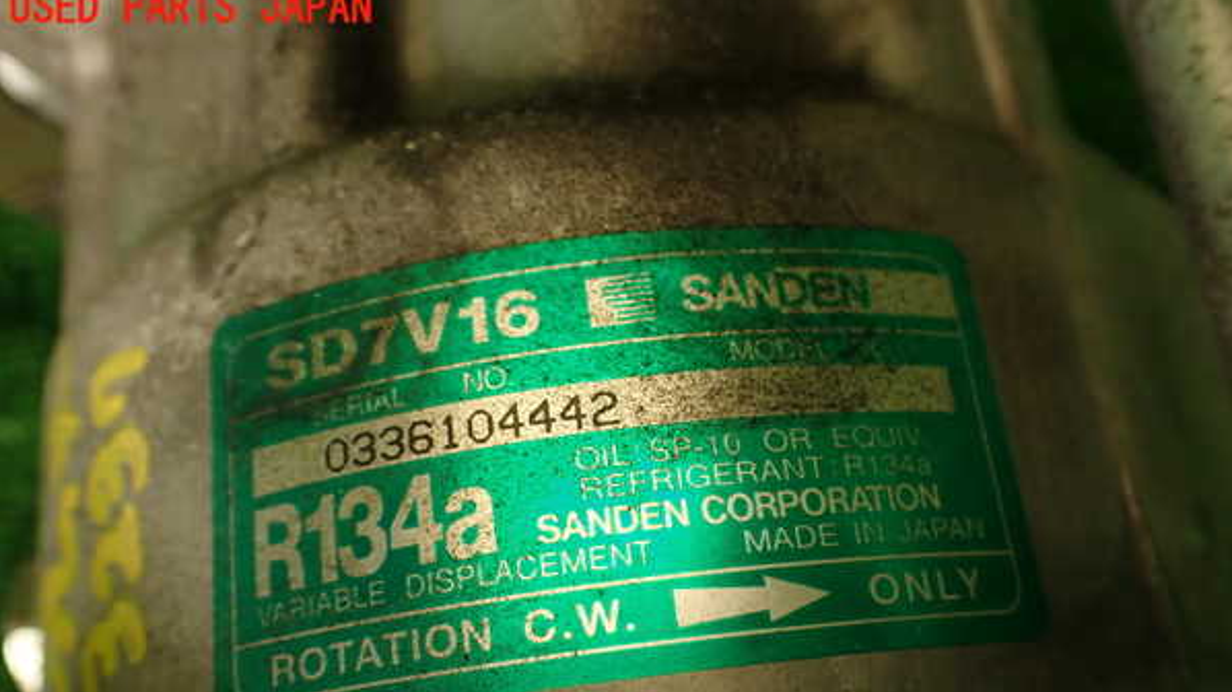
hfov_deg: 56.6
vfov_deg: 33.5
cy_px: 447
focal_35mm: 35
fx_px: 1143
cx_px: 616
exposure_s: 1/60
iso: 100
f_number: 2.4
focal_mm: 5.79
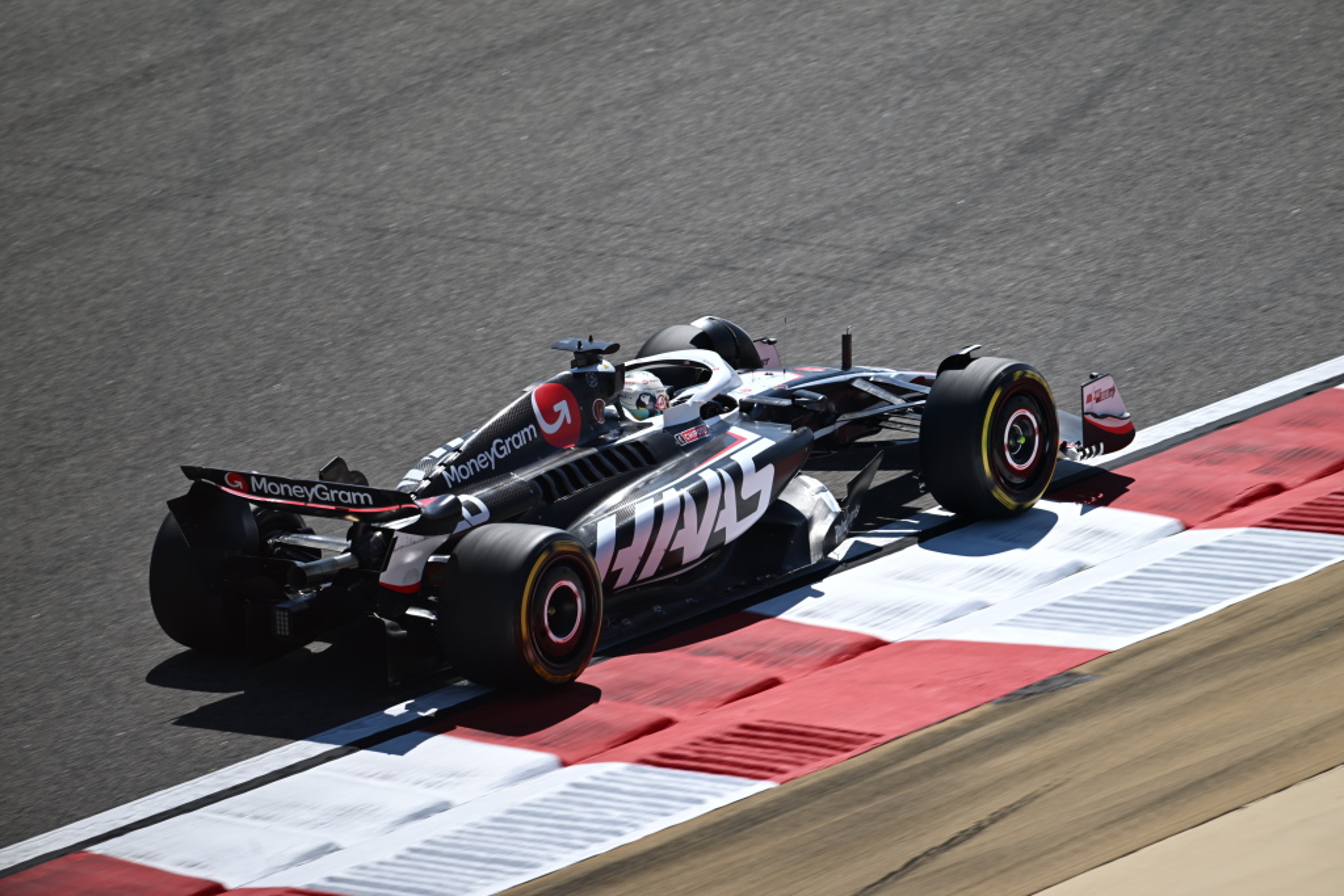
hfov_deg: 5.2
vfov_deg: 3.4
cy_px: 448
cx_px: 672
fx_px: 14934
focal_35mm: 400
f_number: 5
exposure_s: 1/500
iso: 40
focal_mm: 400
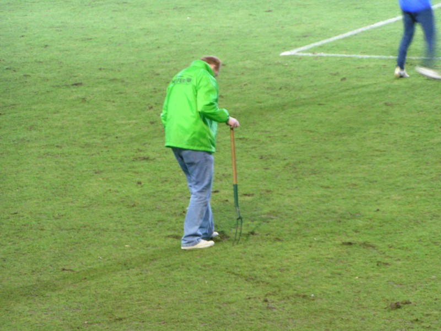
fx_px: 2293
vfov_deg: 8.2
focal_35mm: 180
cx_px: 220
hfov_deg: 11.0
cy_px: 166
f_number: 3.5
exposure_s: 1/13
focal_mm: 27.5
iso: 200
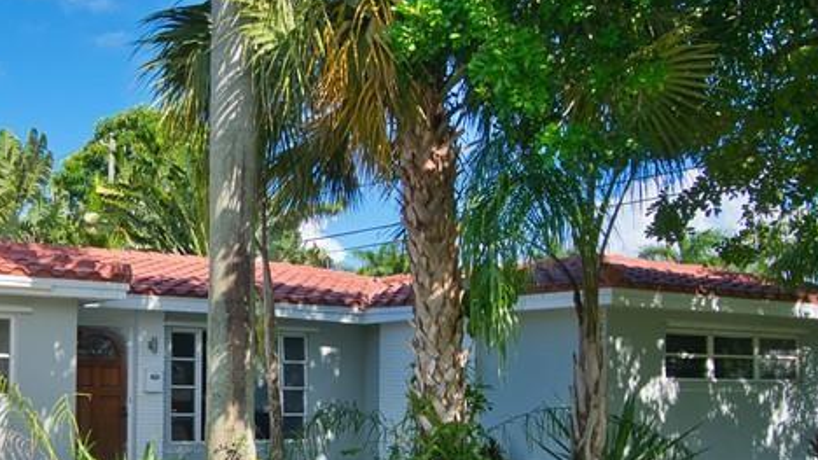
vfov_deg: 23.1
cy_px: 373
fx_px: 1106
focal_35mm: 51
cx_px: 161
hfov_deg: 39.0
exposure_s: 1/500
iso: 100
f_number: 5
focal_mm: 14
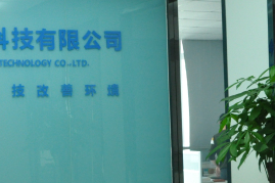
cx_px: 85
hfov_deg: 22.0
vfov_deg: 14.8
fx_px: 702
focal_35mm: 92
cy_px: 138
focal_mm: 22
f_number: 7.1
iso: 1250
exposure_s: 1/60
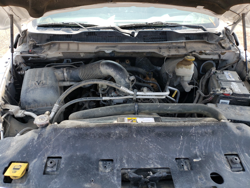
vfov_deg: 53.1
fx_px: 188
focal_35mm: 26
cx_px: 125
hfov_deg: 67.3
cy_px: 94
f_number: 1.5
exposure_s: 1/500
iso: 50
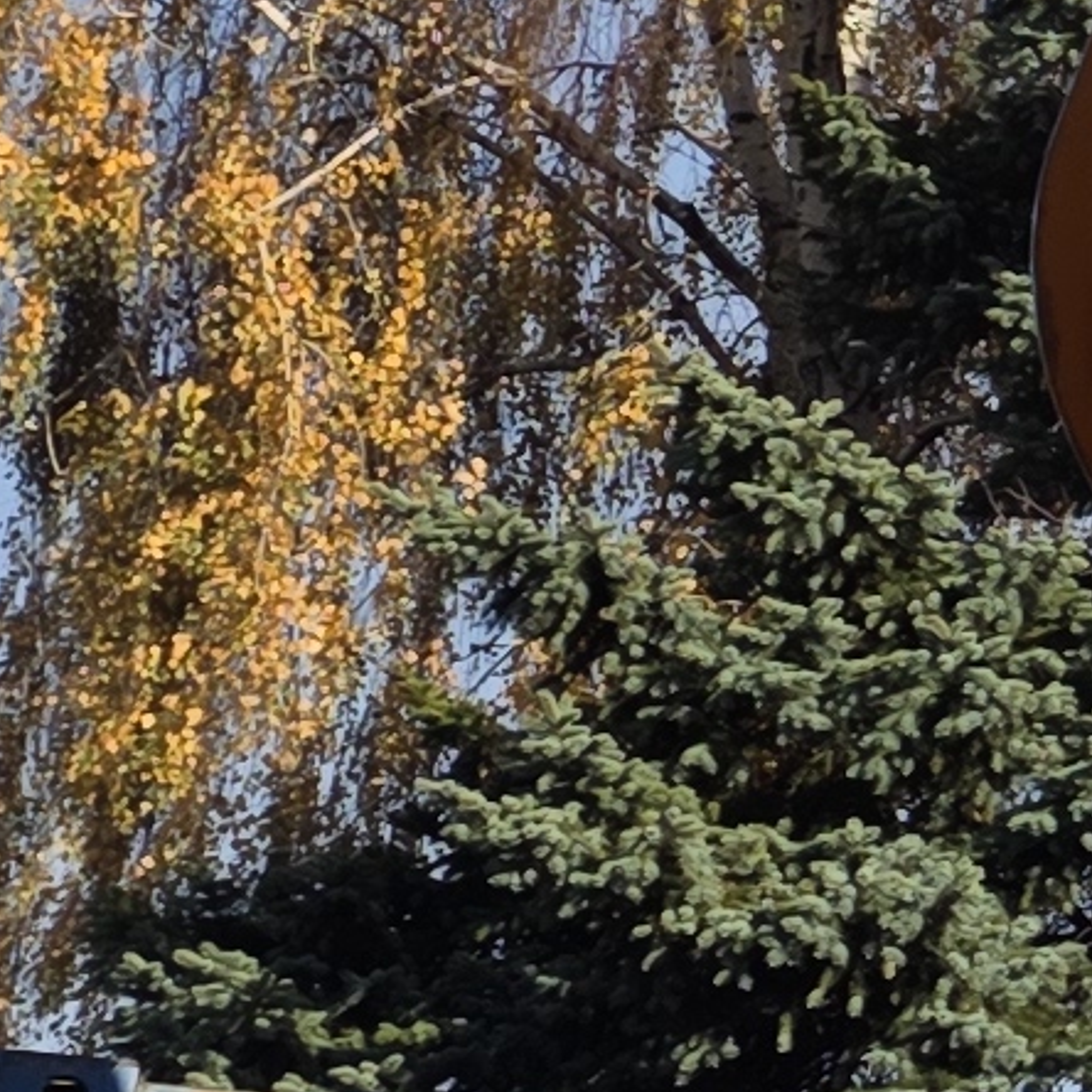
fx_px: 6531
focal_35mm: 183
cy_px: 708
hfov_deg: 7.8
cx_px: 3694
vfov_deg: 9.6
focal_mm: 6.25
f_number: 1.7
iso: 80
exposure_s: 1/6150
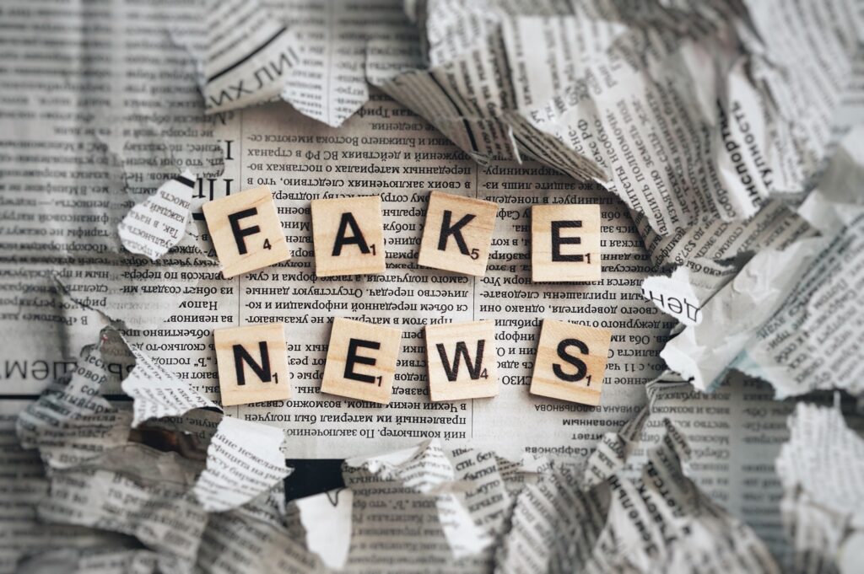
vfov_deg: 18.2
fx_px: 1799
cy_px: 287
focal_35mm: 75
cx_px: 432
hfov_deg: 27.0
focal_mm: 50
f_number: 4
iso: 640
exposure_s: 1/160
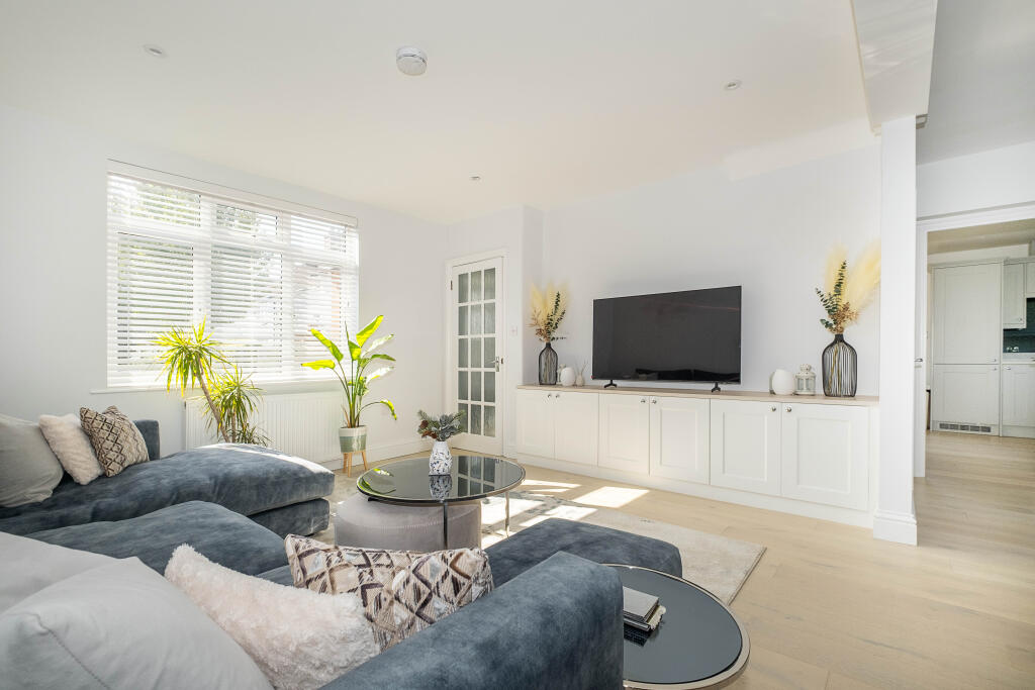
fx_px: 431
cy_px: 345
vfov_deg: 77.3
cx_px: 518
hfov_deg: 100.4
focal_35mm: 15
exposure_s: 1/160
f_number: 5.6
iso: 320
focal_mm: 10
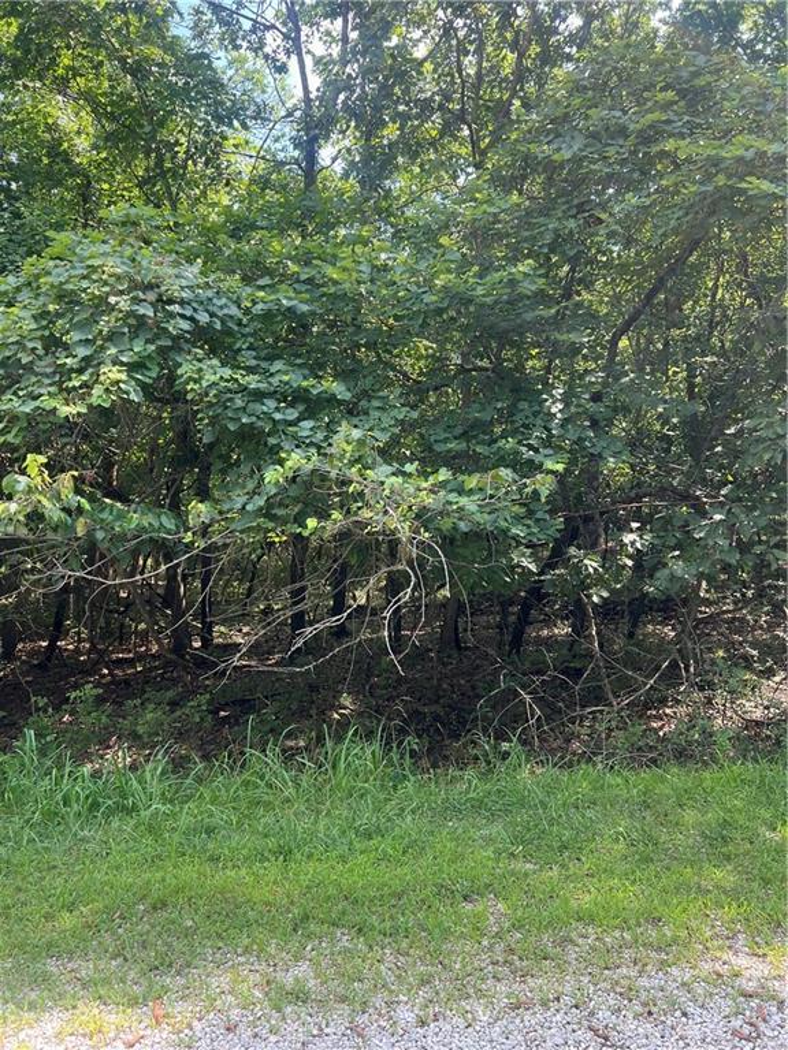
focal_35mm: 26
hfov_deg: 53.1
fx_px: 789
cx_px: 394
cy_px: 525
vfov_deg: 67.3
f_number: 1.5
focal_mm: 5.7
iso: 50
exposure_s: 1/448
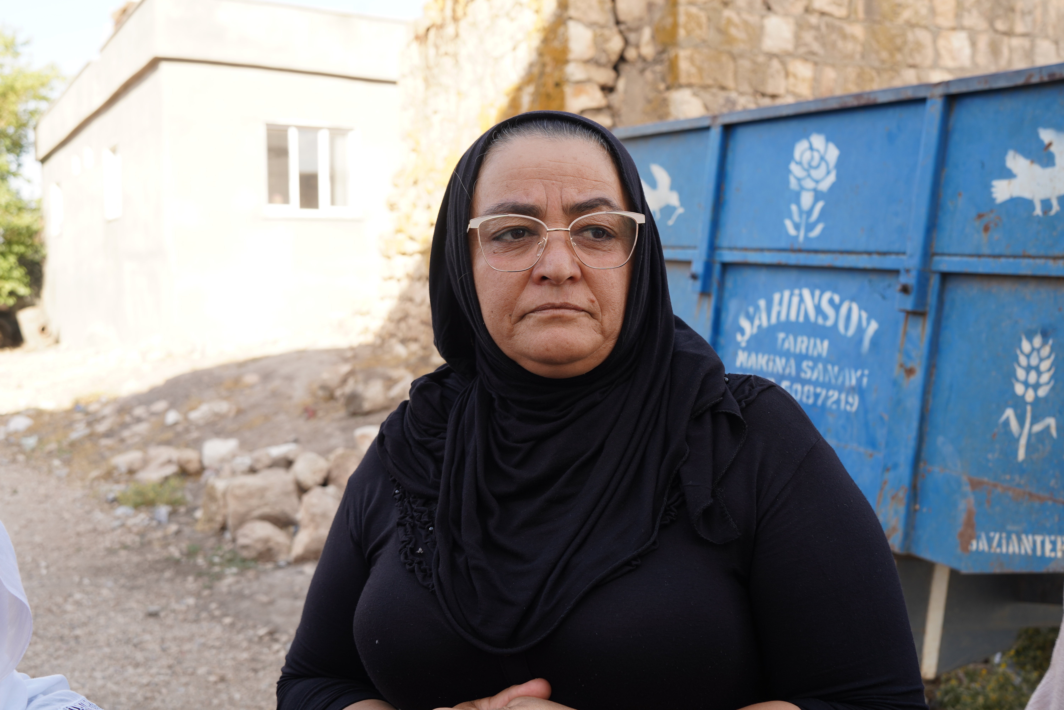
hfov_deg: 53.1
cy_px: 355
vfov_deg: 36.9
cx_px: 532
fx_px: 1064
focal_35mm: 36
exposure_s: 1/80
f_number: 6.3
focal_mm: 36
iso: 100
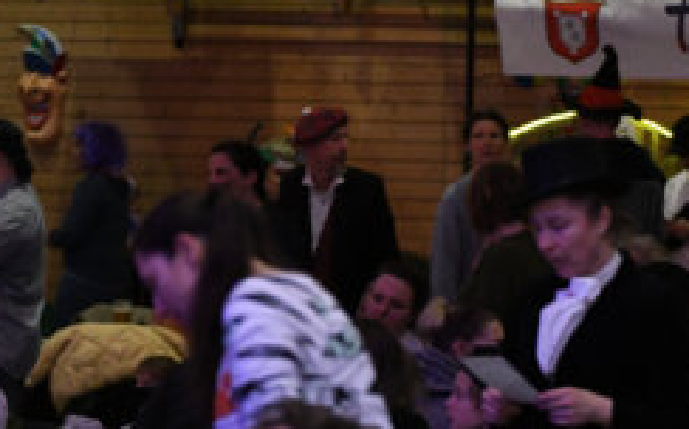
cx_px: 505
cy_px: 312
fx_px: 4709
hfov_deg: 8.4
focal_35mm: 251
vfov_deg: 5.2
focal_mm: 100
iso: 10000
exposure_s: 1/500
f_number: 2.8
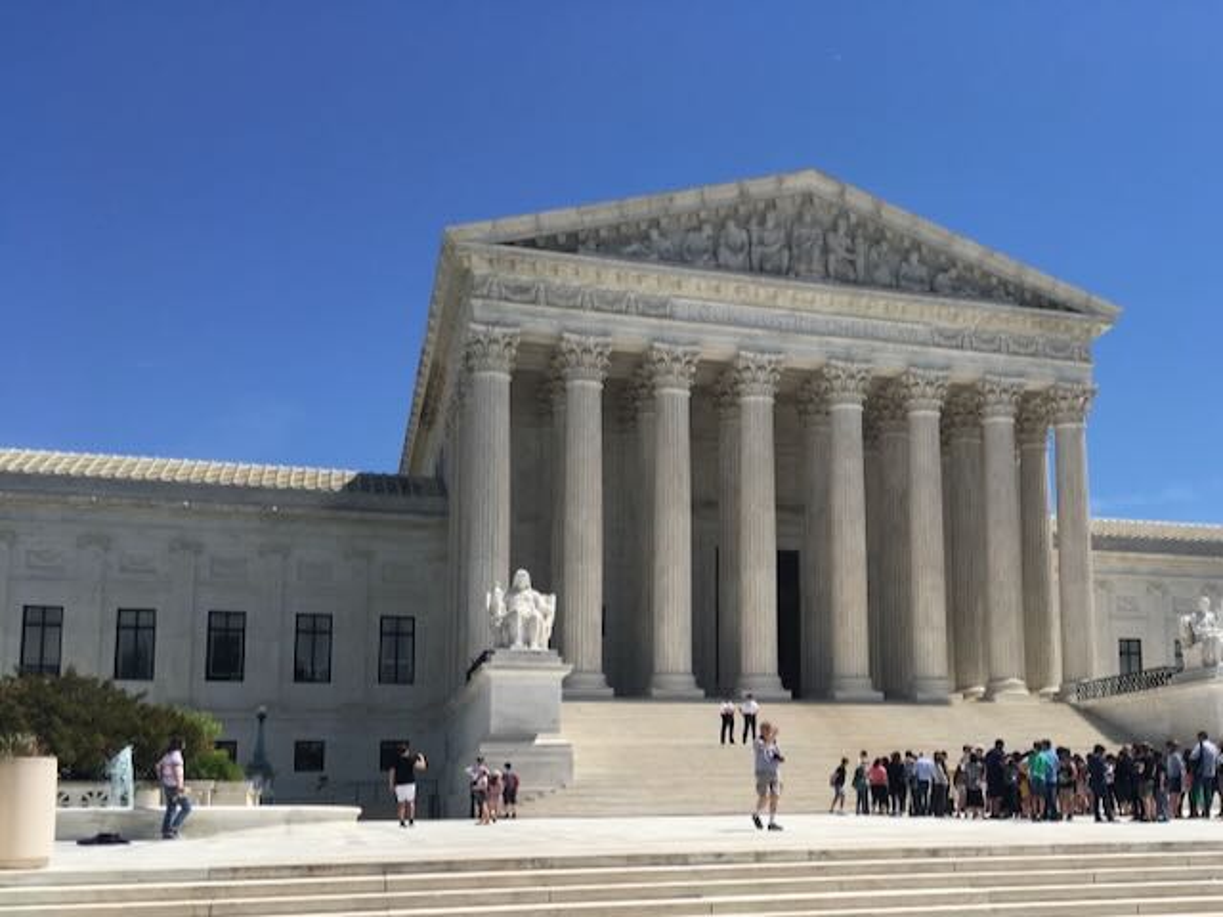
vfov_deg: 48.2
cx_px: 612
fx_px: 1025
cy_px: 458
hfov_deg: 61.7
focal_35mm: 29
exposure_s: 1/2564
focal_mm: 4.15
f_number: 2.2
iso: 25
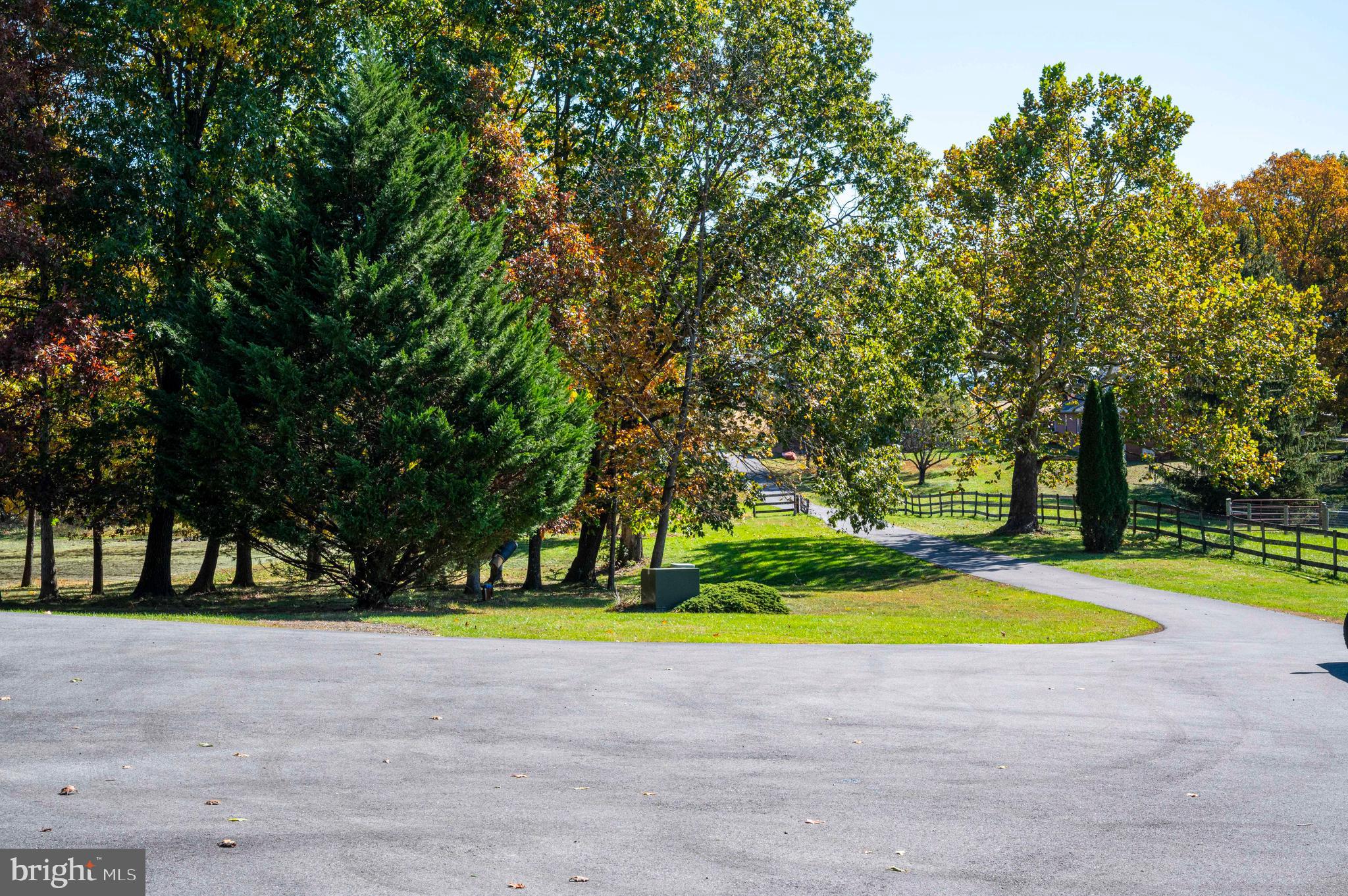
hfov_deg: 40.4
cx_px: 674
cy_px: 448
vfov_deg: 27.5
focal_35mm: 49
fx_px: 1833
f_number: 11
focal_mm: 49
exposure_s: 1/500
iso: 1000
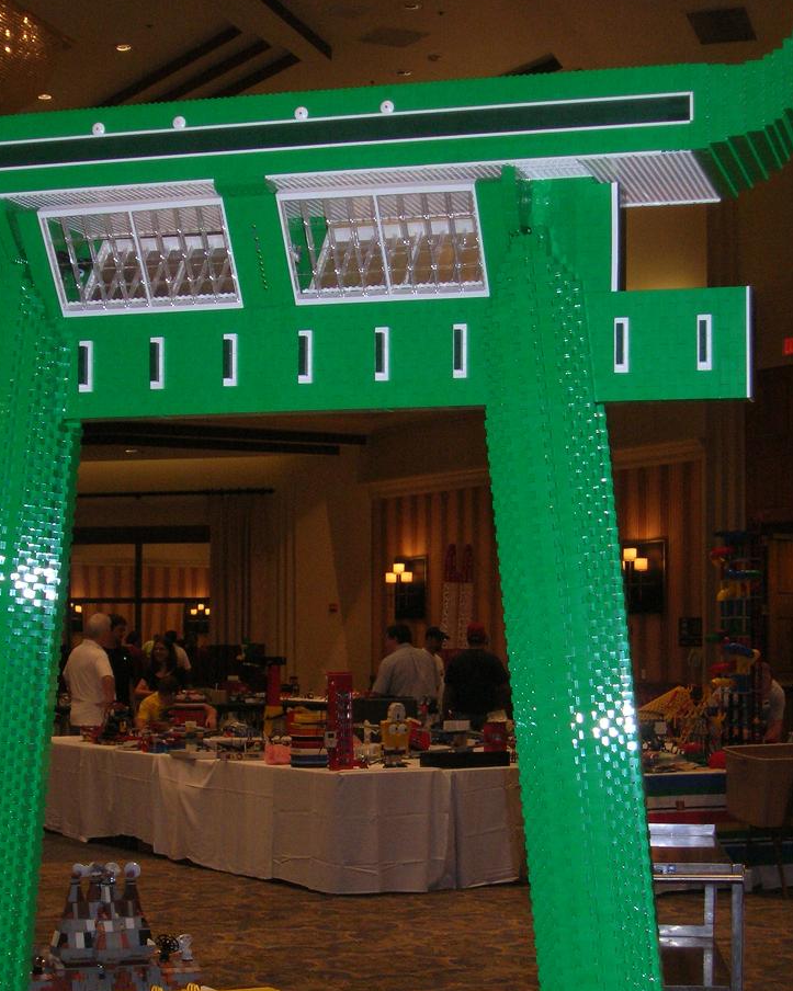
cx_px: 297
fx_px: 2054
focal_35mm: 70
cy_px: 640
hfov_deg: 21.8
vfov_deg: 27.0
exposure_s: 1/60.1
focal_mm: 8.4
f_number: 3.3
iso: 126
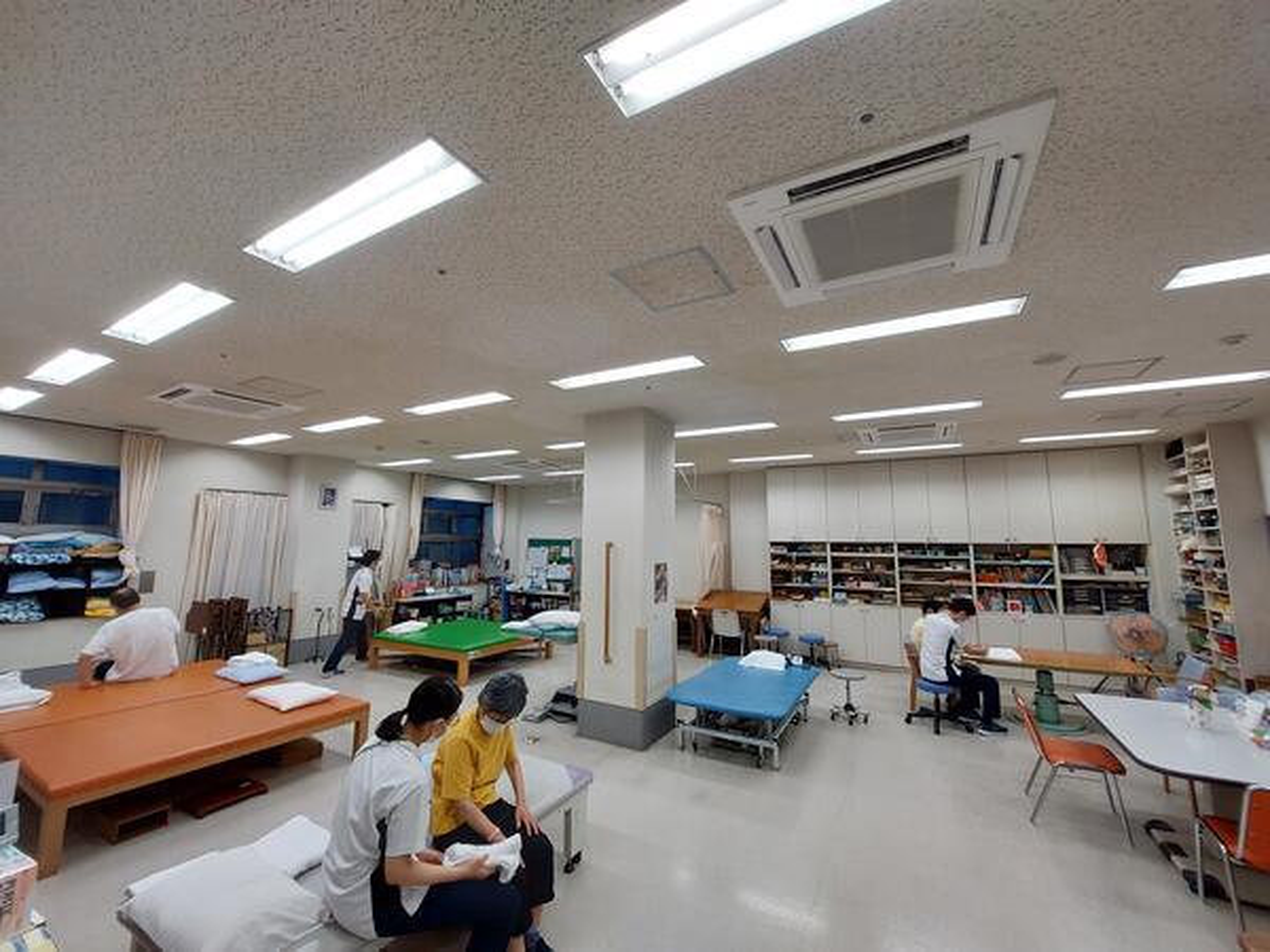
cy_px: 476
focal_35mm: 13
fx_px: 477
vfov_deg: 89.9
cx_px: 635
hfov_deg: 106.2
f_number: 2.2
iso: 64
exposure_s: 1/50
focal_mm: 1.74
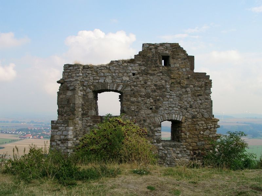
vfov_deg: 41.8
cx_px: 131
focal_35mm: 34
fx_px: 257
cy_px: 98
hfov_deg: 54.0
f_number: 4
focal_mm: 7.13
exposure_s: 1/901
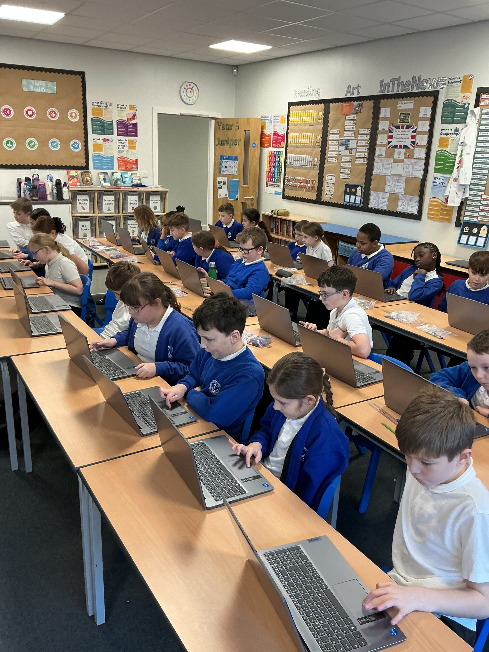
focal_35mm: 29
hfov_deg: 48.2
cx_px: 244
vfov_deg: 61.7
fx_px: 546
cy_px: 326
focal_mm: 3
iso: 125
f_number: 1.8
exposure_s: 1/60
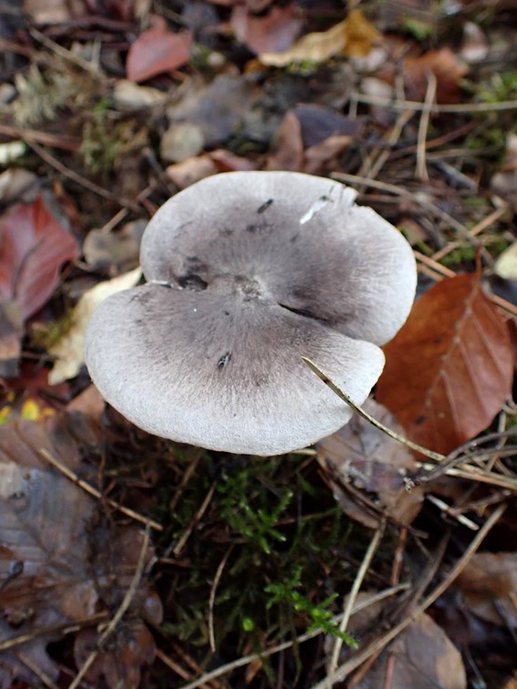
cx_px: 243
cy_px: 328
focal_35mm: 32
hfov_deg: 44.2
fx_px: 637
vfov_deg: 56.8
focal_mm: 5.4
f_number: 2.3
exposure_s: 1/125
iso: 640
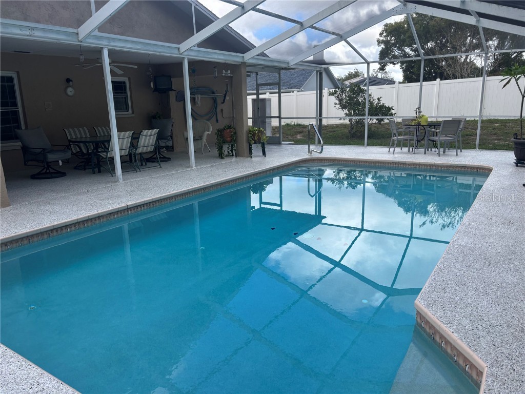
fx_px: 394
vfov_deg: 53.1
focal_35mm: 26
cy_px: 197
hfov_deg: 67.3
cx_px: 262
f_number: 1.6
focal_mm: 5.96
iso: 50
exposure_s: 1/831
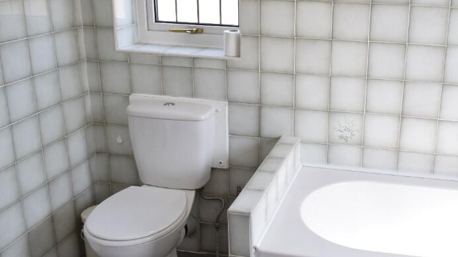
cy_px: 113
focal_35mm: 42
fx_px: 510
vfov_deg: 28.3
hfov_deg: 47.5
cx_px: 307
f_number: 8
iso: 800
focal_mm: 18
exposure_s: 1/100
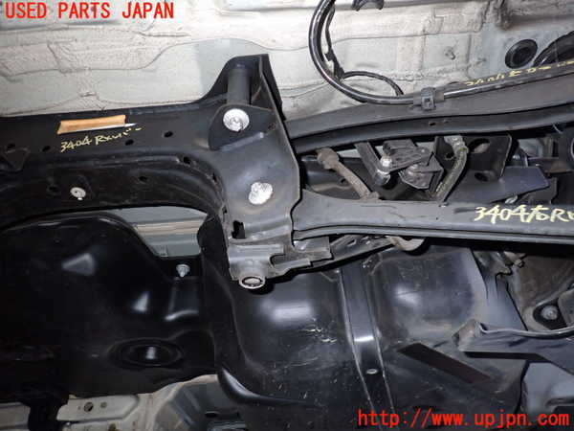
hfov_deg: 69.4
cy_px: 216
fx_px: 415
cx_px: 287
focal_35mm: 25
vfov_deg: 54.9
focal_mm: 4.5
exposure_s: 1/30
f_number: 2
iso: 320
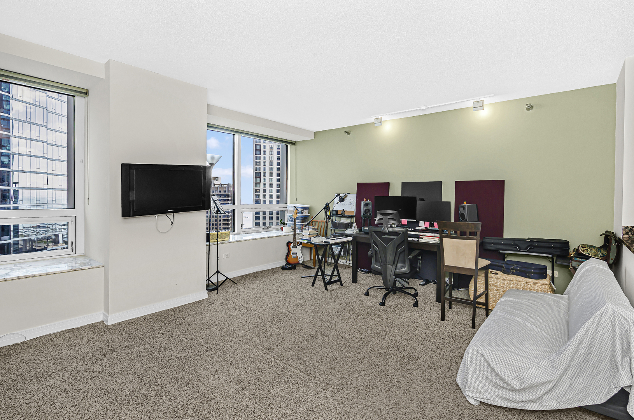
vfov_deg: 71.8
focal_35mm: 16
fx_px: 290
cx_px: 317
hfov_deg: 95.1
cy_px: 210
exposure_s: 1/60
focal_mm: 11
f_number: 6.3
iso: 320
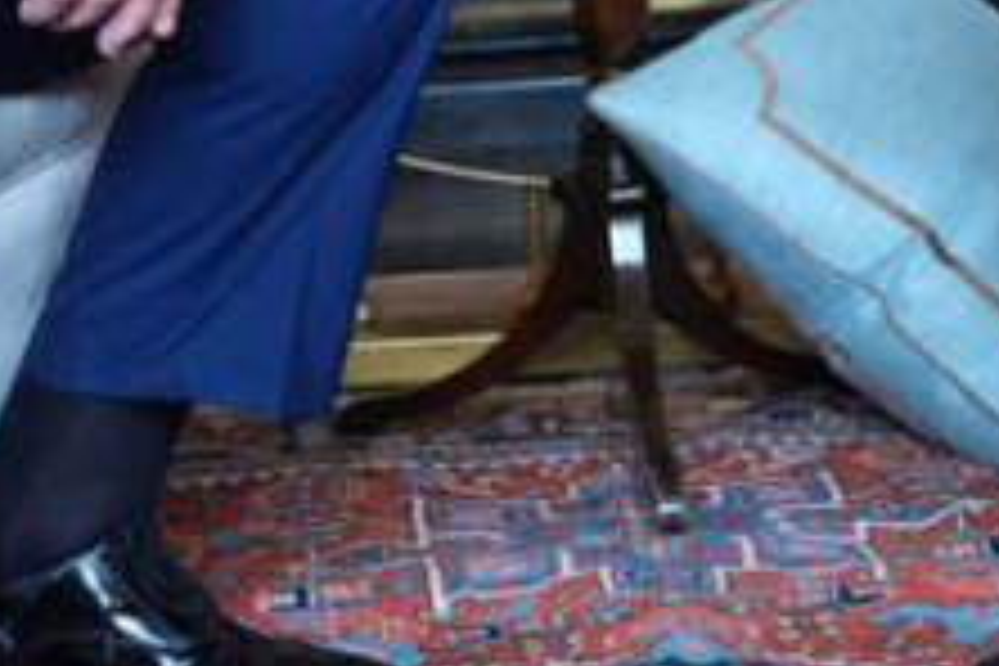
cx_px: 616
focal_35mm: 135
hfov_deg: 15.2
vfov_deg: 9.7
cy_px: -448
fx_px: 3746
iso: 2500
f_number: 2.8
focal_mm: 30
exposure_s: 1/250
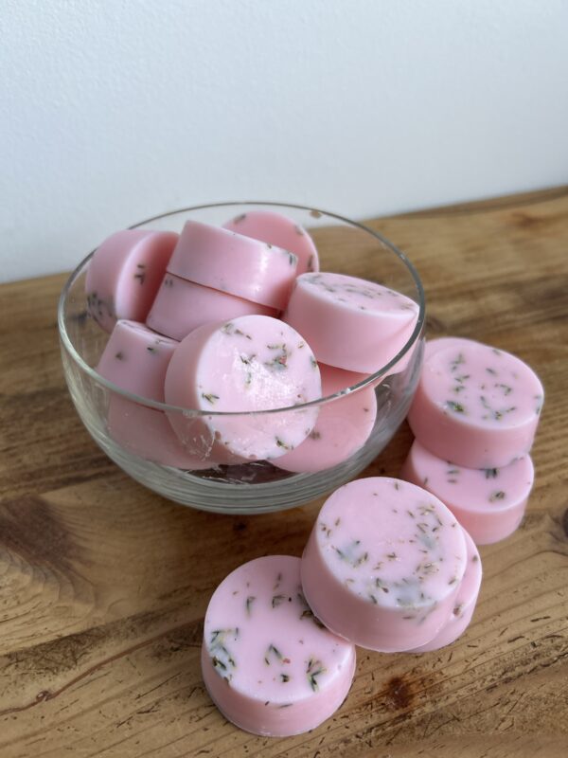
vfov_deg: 67.3
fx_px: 569
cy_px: 379
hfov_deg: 53.1
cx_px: 284
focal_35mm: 26
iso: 125
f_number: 1.5
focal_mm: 5.7
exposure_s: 1/91
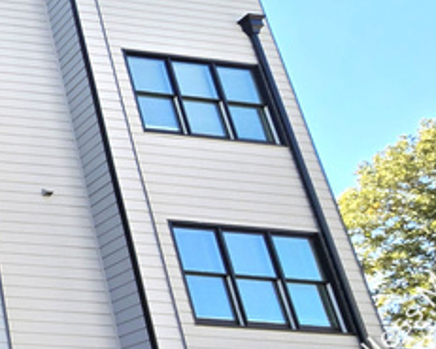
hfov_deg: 24.0
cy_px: 289
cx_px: -311
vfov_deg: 33.0
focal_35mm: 44
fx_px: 568
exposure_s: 1/670
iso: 50
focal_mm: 2.2
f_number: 2.2
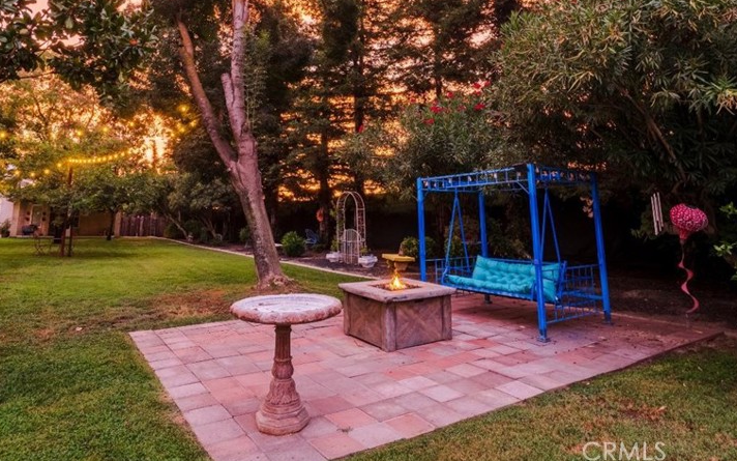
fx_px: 442
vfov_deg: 52.5
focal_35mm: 22
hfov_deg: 79.6
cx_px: 345
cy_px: 112
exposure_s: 1/10
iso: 200
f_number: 8
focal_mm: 10
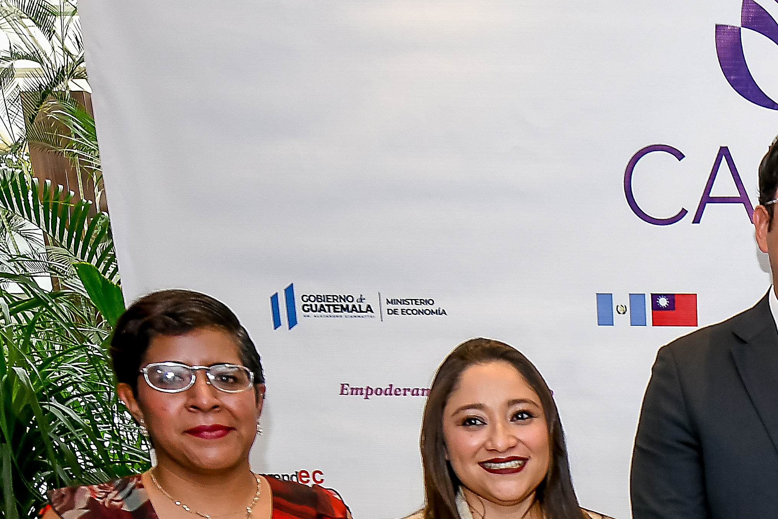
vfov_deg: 20.0
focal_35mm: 61
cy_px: 706
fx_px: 1326
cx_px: 928
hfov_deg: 28.5
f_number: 4
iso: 500
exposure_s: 1/80
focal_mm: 15
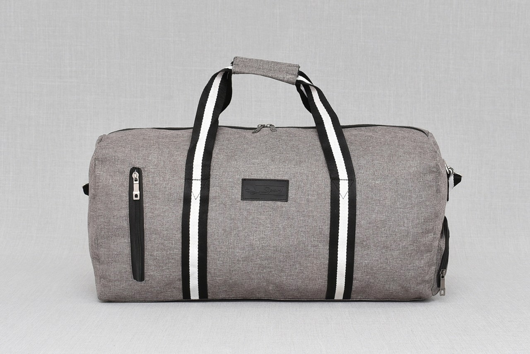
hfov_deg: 44.9
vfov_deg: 30.9
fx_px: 641
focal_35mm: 44
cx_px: 265
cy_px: 177
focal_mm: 29
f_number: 5.6
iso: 100
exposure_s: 1/60
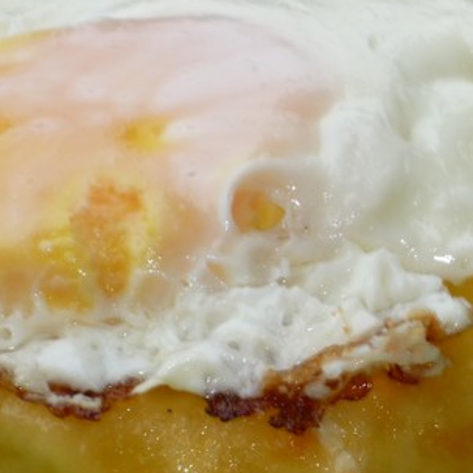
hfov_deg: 6.6
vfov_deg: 6.6
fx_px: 4097
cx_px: 300
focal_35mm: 265
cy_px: 352
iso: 100
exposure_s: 1/60
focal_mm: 19.9
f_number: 5.8
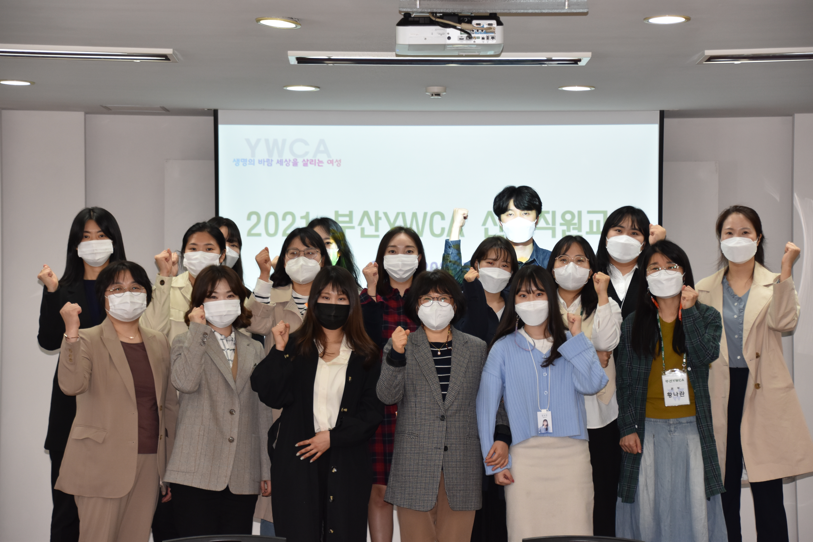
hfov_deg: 19.5
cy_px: 271
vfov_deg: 13.0
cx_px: 406
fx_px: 2371
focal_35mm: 105
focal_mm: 70
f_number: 5.6
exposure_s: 1/125
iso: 720
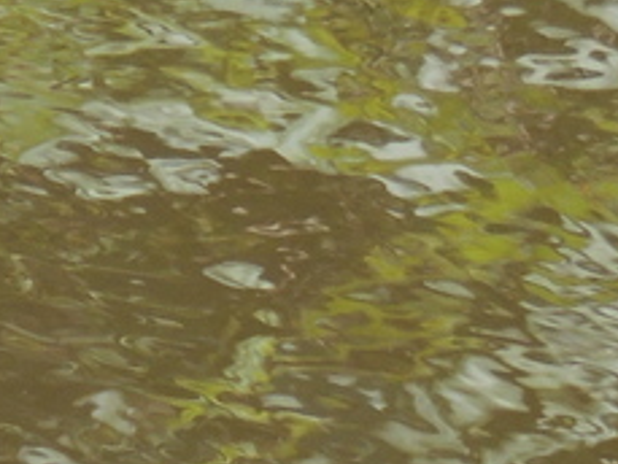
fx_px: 13450
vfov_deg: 2.0
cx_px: -310
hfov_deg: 2.6
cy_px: 869
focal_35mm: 753
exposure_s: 1/125
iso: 180
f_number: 4.3
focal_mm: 24
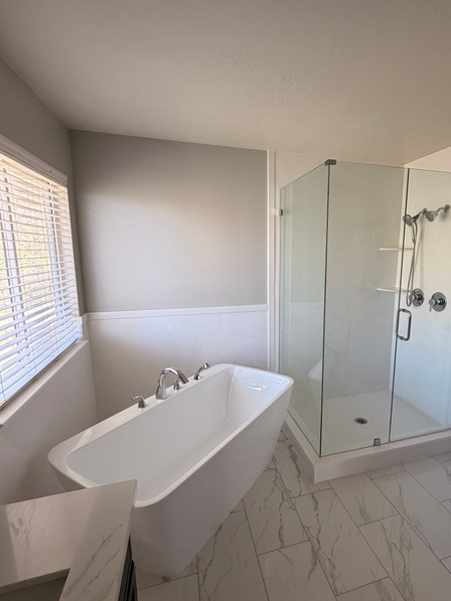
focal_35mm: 18
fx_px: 313
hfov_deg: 70.6
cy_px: 305
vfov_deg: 87.7
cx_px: 279
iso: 160
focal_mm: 2.22
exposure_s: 1/121
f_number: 2.2
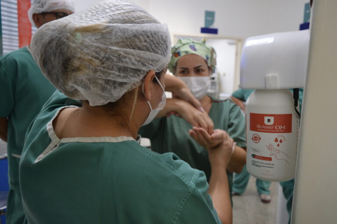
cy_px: 112
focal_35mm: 27
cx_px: 168
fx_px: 253
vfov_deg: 47.9
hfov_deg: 67.4
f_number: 3.5
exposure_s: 1/15
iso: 500
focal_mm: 18
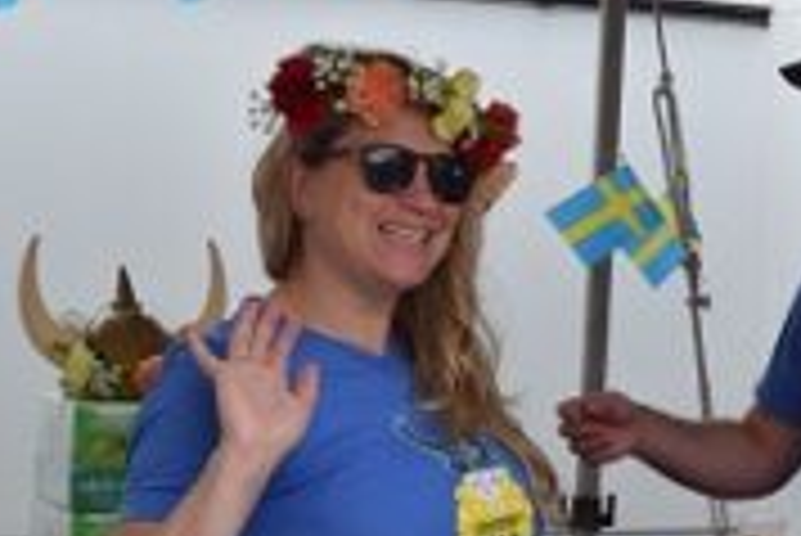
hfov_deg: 17.1
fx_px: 2611
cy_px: 383
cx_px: 778
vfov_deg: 11.7
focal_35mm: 117
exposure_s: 1/320
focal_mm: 31
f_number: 9
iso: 200
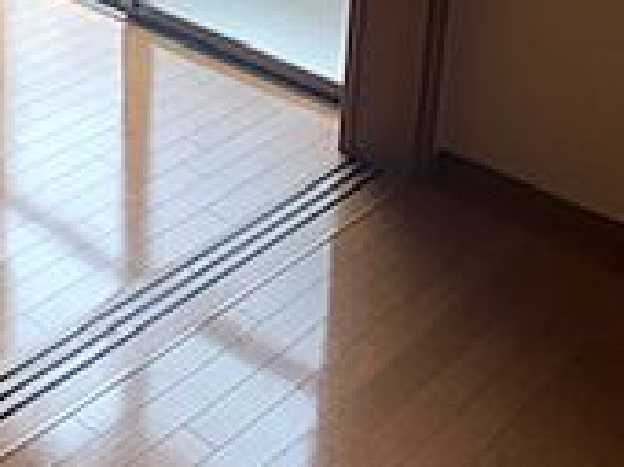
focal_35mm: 99
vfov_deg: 14.4
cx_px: 66
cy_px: -92
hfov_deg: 19.5
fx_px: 1782
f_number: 1.8
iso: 50
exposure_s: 1/120
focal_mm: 4
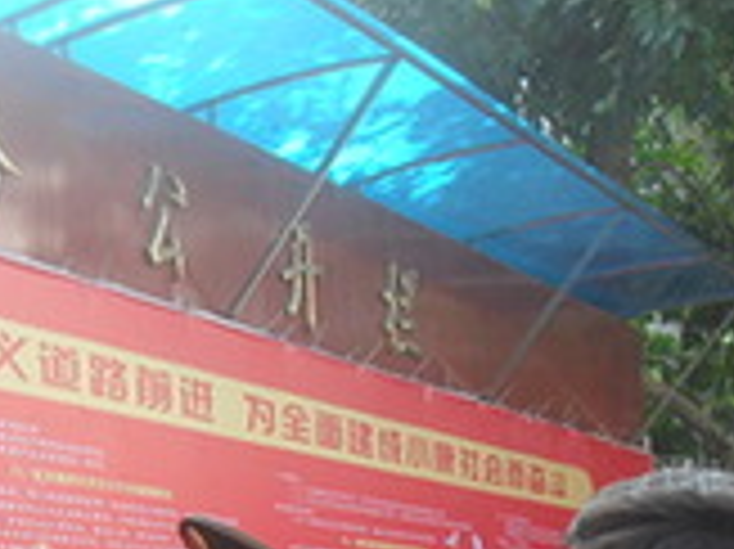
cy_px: 754
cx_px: -203
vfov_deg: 12.3
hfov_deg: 16.1
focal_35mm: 116
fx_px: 2458
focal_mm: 6.3
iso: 100
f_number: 3.2
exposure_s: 1/125
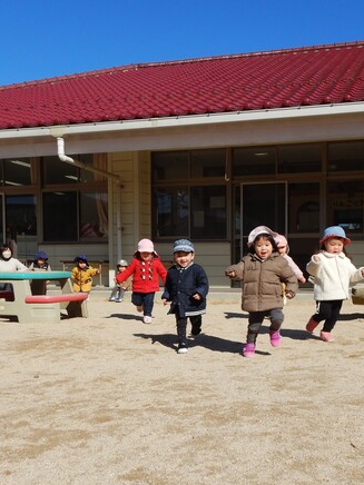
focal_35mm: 33
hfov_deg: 42.8
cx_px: 208
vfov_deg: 55.4
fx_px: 463
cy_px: 241
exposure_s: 1/400
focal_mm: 4.3
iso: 125
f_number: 8.2
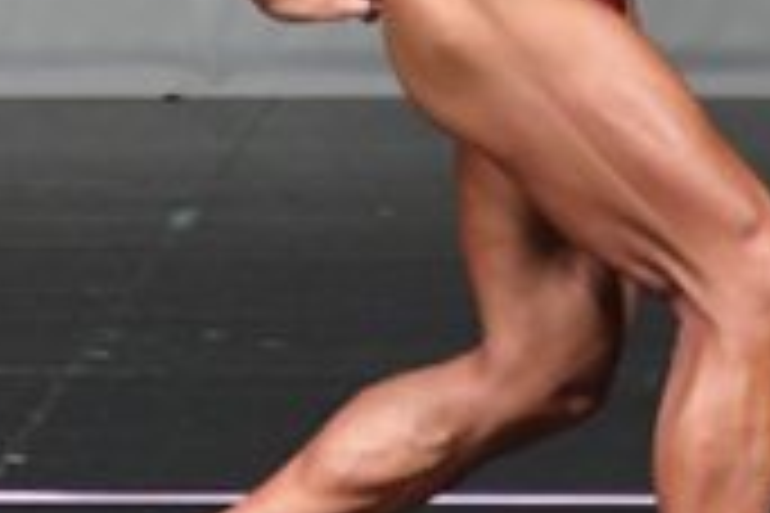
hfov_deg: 1.5
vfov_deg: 1.0
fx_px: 29001
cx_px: -272
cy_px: -99
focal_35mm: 1356
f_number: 5.6
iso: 4000
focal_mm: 200
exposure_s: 1/400
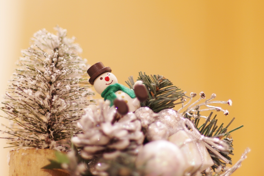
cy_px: 88
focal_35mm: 82
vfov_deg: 16.6
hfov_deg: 24.8
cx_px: 132
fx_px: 601
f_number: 1.4
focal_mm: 55
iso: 320
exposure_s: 1/20
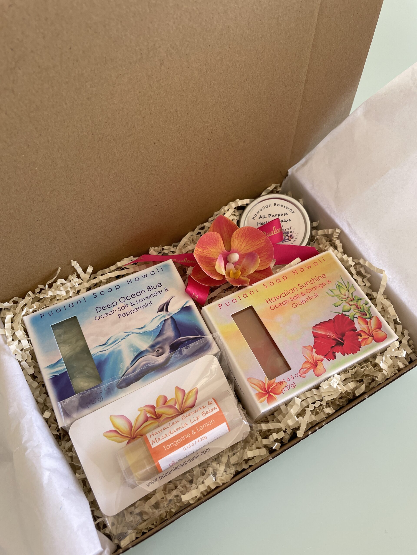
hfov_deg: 53.1
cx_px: 208
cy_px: 278
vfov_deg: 67.3
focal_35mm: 26
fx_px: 418
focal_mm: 4.2
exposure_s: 1/121
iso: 80
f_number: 1.6
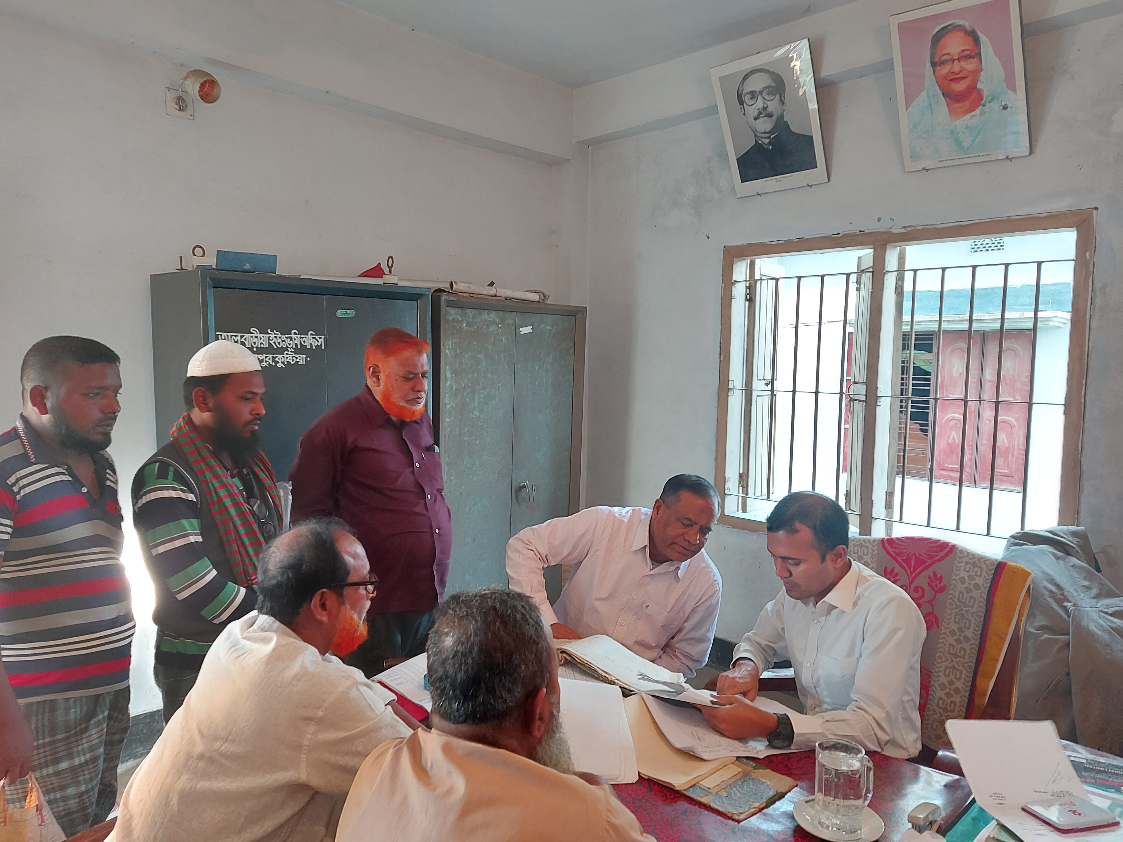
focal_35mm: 24
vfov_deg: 56.8
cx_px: 562
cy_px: 421
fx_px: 779
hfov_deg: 71.6
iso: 320
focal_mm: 5.23
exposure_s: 1/25
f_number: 1.8
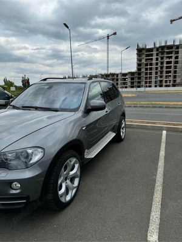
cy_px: 121
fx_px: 168
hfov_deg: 56.8
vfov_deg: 71.6
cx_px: 91
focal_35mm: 24
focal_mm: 6.76
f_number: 1.78
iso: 80
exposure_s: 1/4049
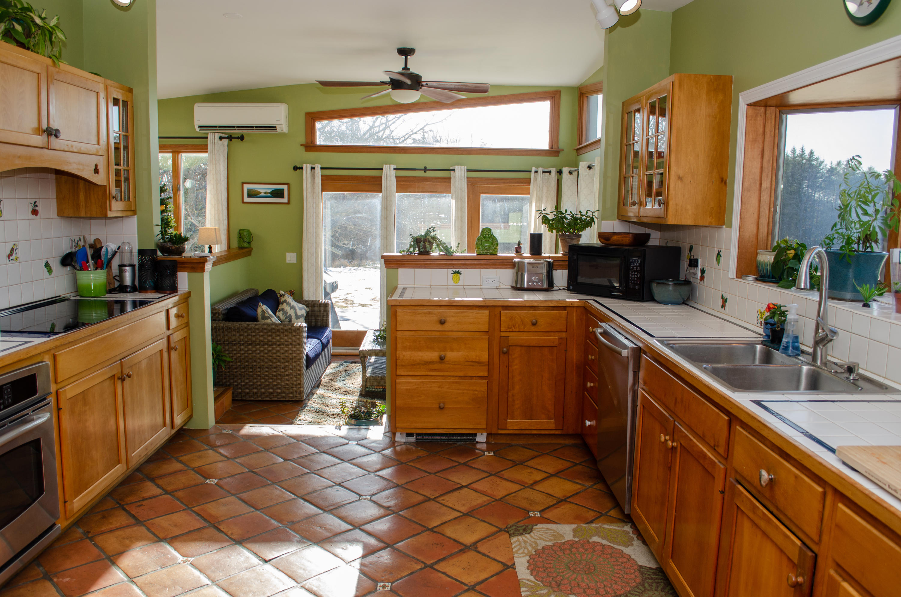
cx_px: 450
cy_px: 298
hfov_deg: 67.5
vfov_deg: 47.7
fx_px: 674
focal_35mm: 27
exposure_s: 1/125
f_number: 5.6
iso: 160
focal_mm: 18
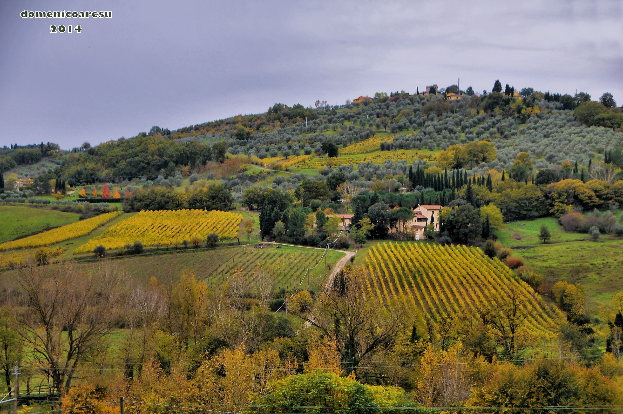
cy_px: 207
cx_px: 312
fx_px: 1426
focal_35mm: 82
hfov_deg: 24.6
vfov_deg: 16.5
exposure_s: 1/125
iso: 200
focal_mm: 55
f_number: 5.6
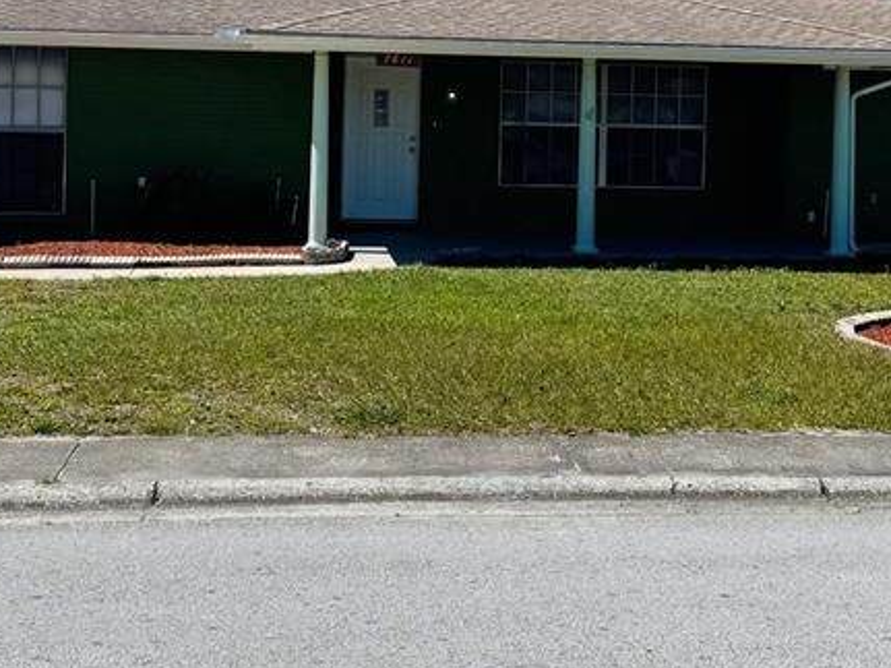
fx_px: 1467
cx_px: 498
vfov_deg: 25.1
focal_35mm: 57
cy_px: 116
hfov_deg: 33.8
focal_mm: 6.76
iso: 80
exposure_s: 1/6410
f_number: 1.78
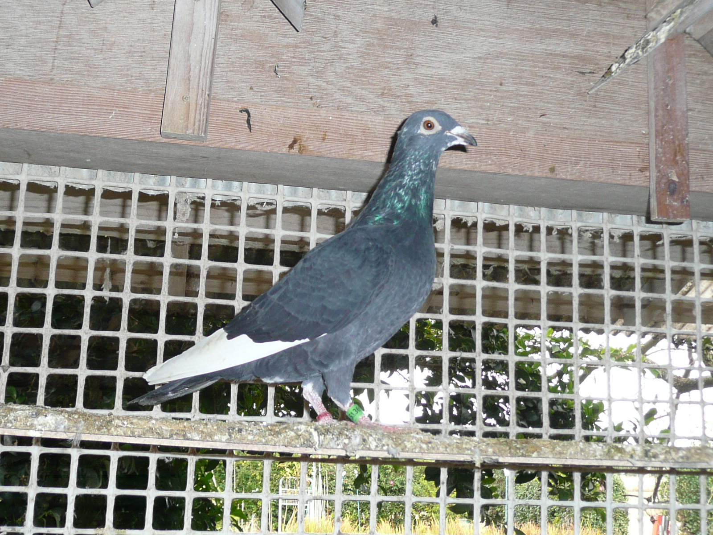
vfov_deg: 28.6
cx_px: 356
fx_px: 1050
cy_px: 268
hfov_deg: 37.5
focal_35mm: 51
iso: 100
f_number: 3.6
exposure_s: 1/30
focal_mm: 5.5
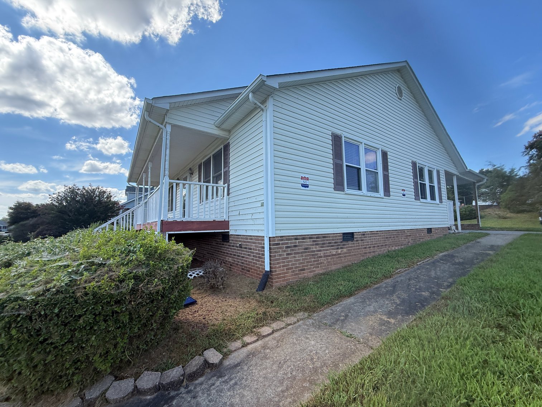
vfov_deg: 85.7
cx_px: 271
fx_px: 219
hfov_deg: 102.1
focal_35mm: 14
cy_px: 204
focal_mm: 2.22
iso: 50
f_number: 2.2
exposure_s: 1/579
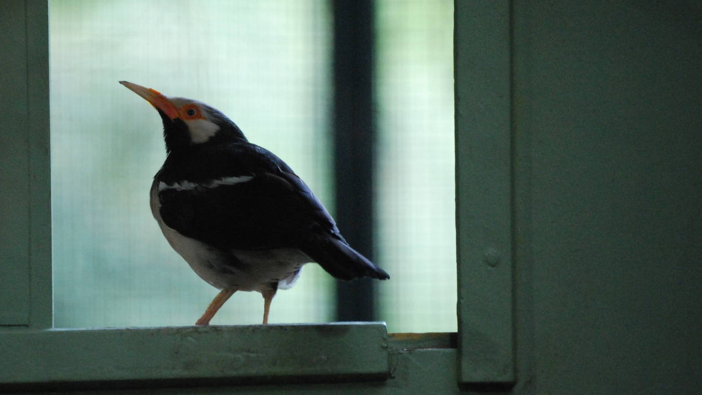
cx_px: 262
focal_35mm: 341
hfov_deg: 6.3
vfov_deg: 3.6
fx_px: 6348
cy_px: 198
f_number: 4.5
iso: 1600
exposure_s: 1/160
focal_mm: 170
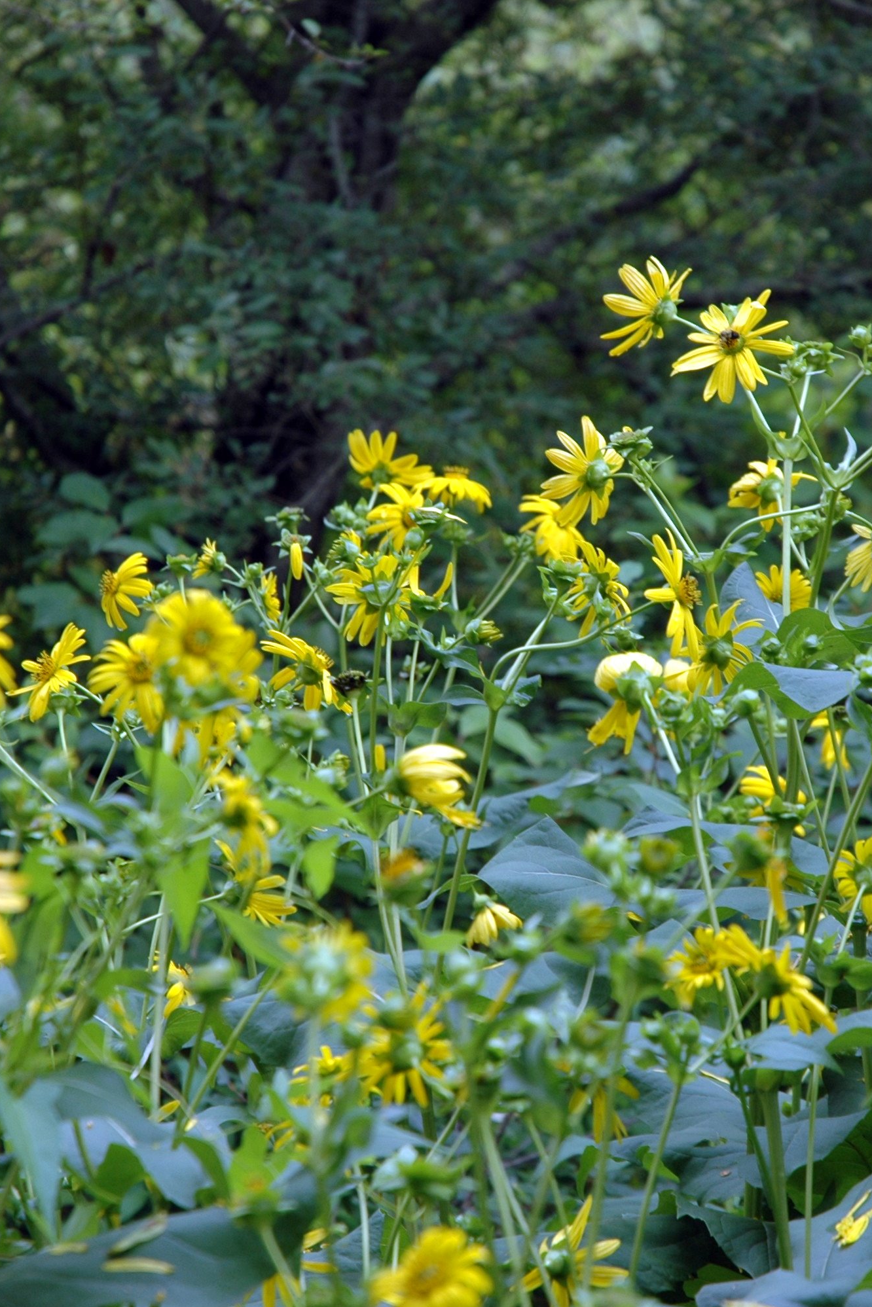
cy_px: 654
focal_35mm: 158
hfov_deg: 8.7
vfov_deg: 13.0
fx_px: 5738
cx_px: 500
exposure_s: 1/160
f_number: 4.5
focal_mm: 70
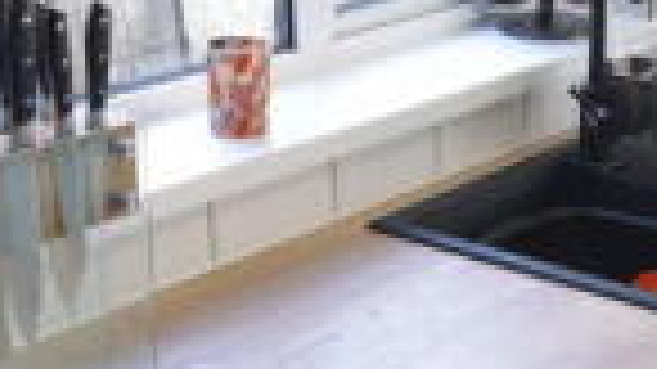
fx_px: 1414
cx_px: 313
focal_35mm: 81
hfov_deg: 26.2
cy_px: 70
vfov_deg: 14.8
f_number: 5
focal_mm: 11.5
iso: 400
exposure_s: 1/100
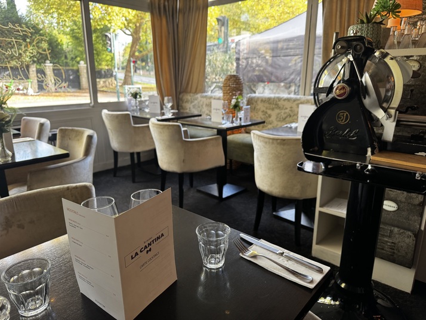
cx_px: 213
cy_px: 160
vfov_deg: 56.8
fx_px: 295
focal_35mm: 24
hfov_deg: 71.6
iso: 200
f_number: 1.78
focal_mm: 6.76
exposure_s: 1/110
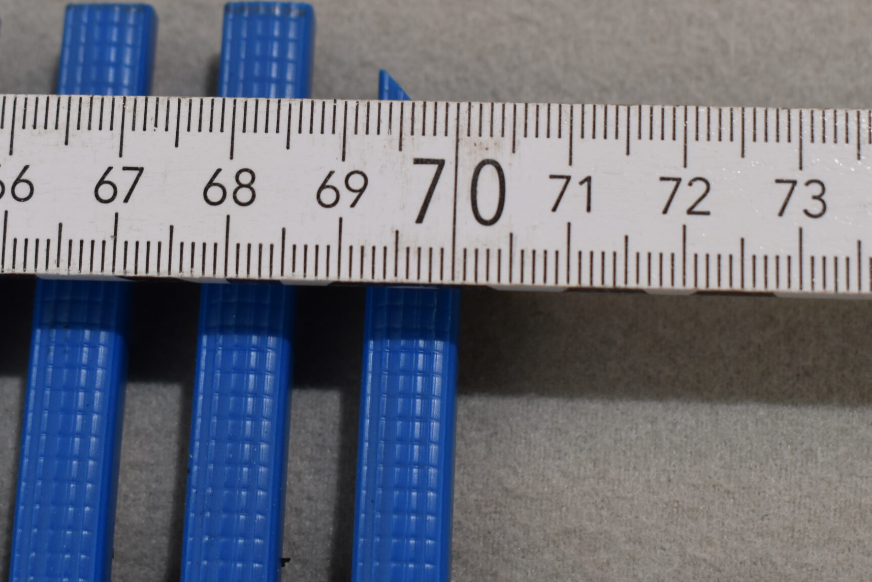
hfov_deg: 23.9
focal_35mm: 85
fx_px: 2059
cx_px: 441
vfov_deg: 16.0
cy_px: 191
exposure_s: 1/60
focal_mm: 38
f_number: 6.3
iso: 400
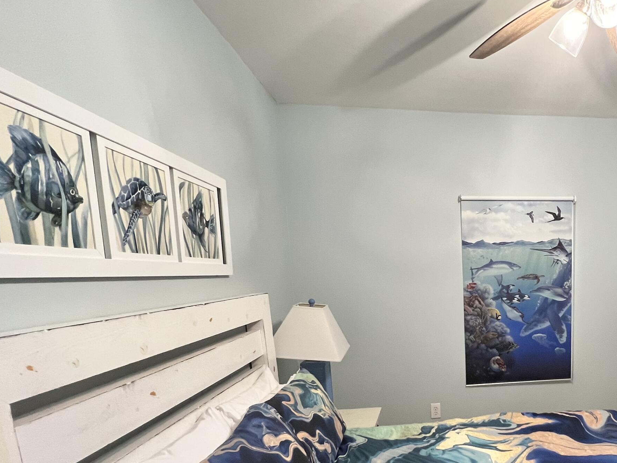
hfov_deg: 69.5
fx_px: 392
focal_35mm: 22
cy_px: 328
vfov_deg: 58.9
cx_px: 487
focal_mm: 1.57
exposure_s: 1/60
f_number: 1.8
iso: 320
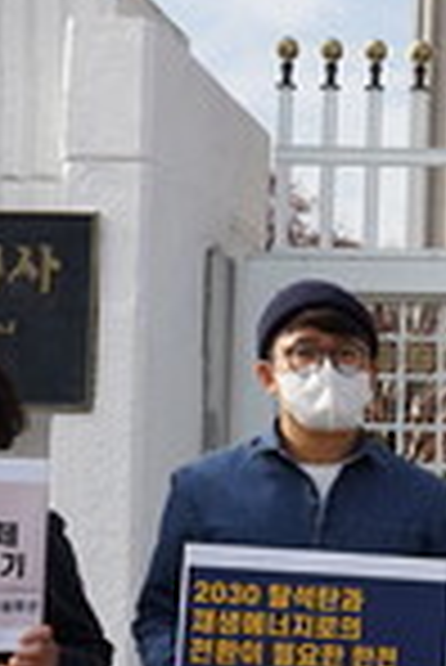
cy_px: 544
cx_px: 793
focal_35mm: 69
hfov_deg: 16.6
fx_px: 1279
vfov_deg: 28.5
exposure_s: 1/250
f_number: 7.1
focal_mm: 17
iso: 100
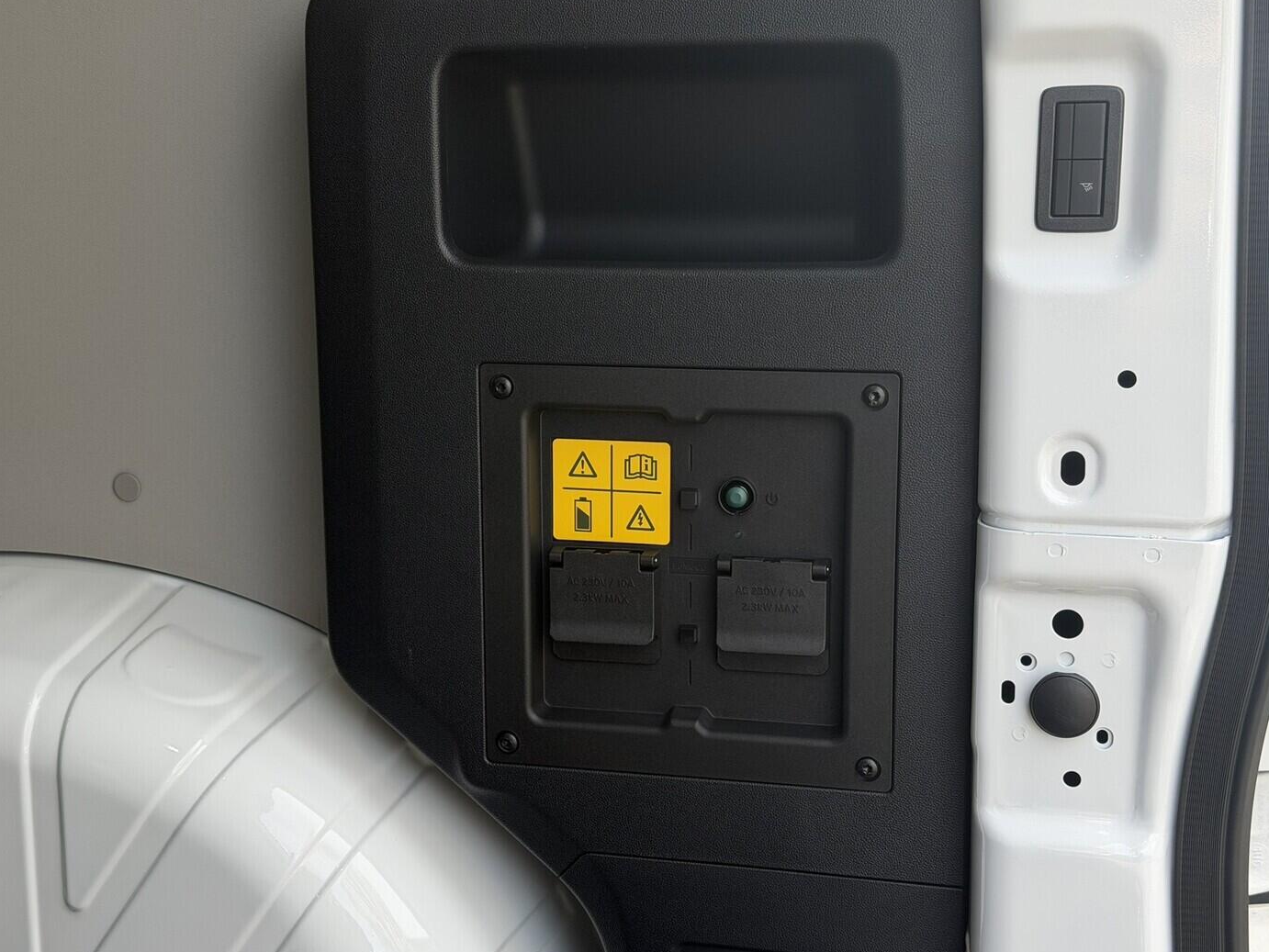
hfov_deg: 38.2
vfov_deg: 29.1
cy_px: 485
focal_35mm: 50
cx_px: 634
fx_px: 1833
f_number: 1.78
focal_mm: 6.76
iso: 64
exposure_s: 1/452
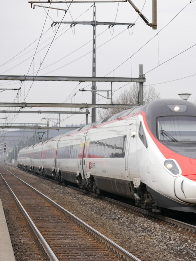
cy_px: 131
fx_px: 1071
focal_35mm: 142
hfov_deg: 10.4
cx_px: 173
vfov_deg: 13.9
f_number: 5.6
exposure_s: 1/250
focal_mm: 53
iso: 160
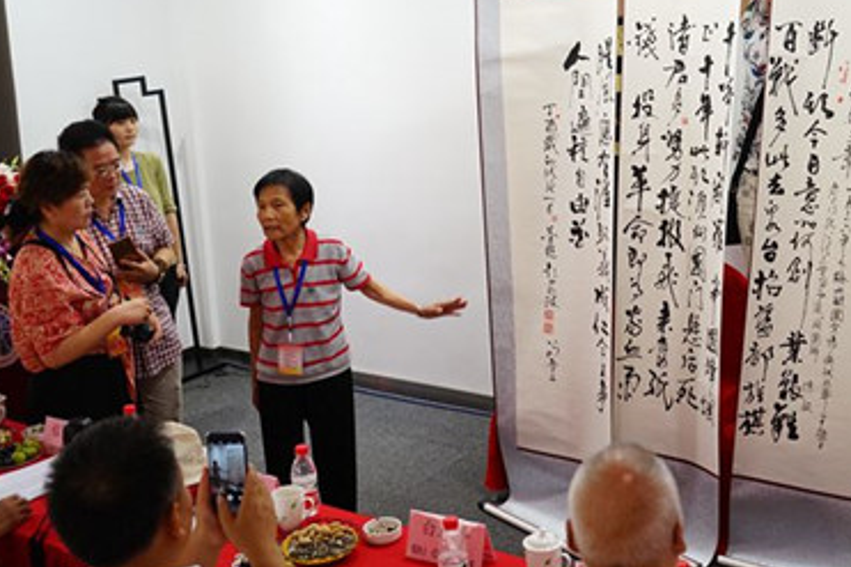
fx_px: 1087
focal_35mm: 46
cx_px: 523
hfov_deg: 42.5
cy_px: 168
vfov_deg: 28.9
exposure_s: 1/30
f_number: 4
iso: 1000
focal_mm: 31
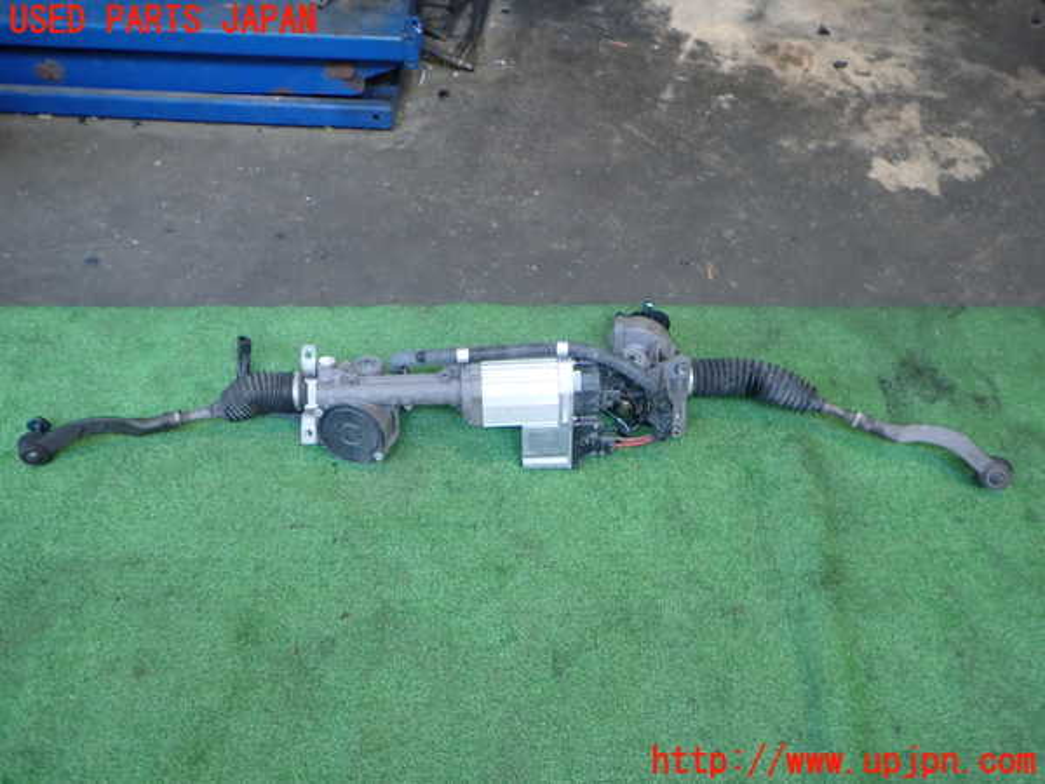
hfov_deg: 60.0
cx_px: 522
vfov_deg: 46.8
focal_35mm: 30
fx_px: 906
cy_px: 392
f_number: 2.3
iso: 200
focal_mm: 5.4
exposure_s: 1/50
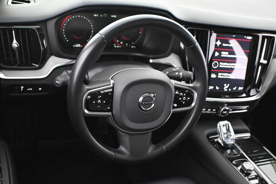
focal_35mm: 41
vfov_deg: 32.4
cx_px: 138
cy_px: 92
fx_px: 316
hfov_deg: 47.2
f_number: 4.5
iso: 12800
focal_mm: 27.5
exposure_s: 1/50
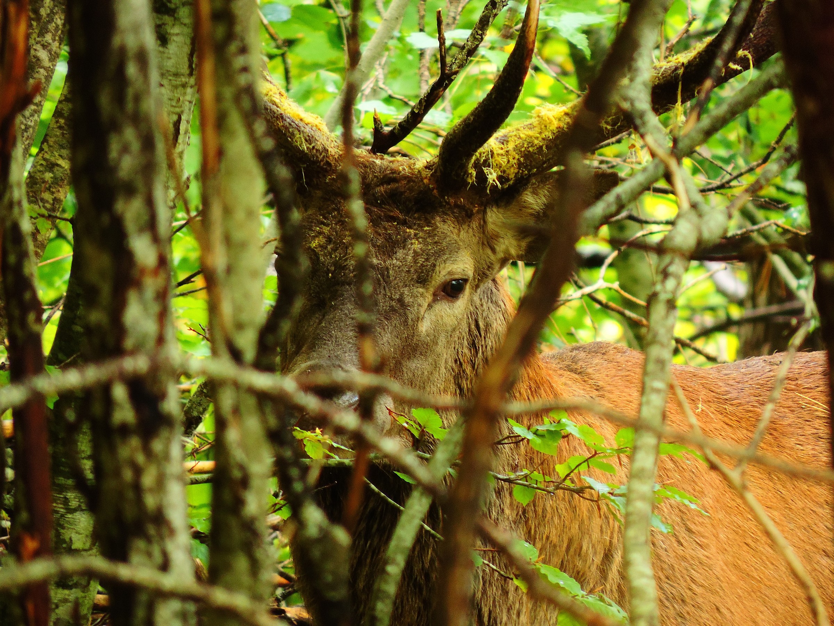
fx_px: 24093
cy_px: 313
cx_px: 417
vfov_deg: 1.5
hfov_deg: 2.0
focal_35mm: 1000
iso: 400
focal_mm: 180
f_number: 5.9
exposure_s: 1/15
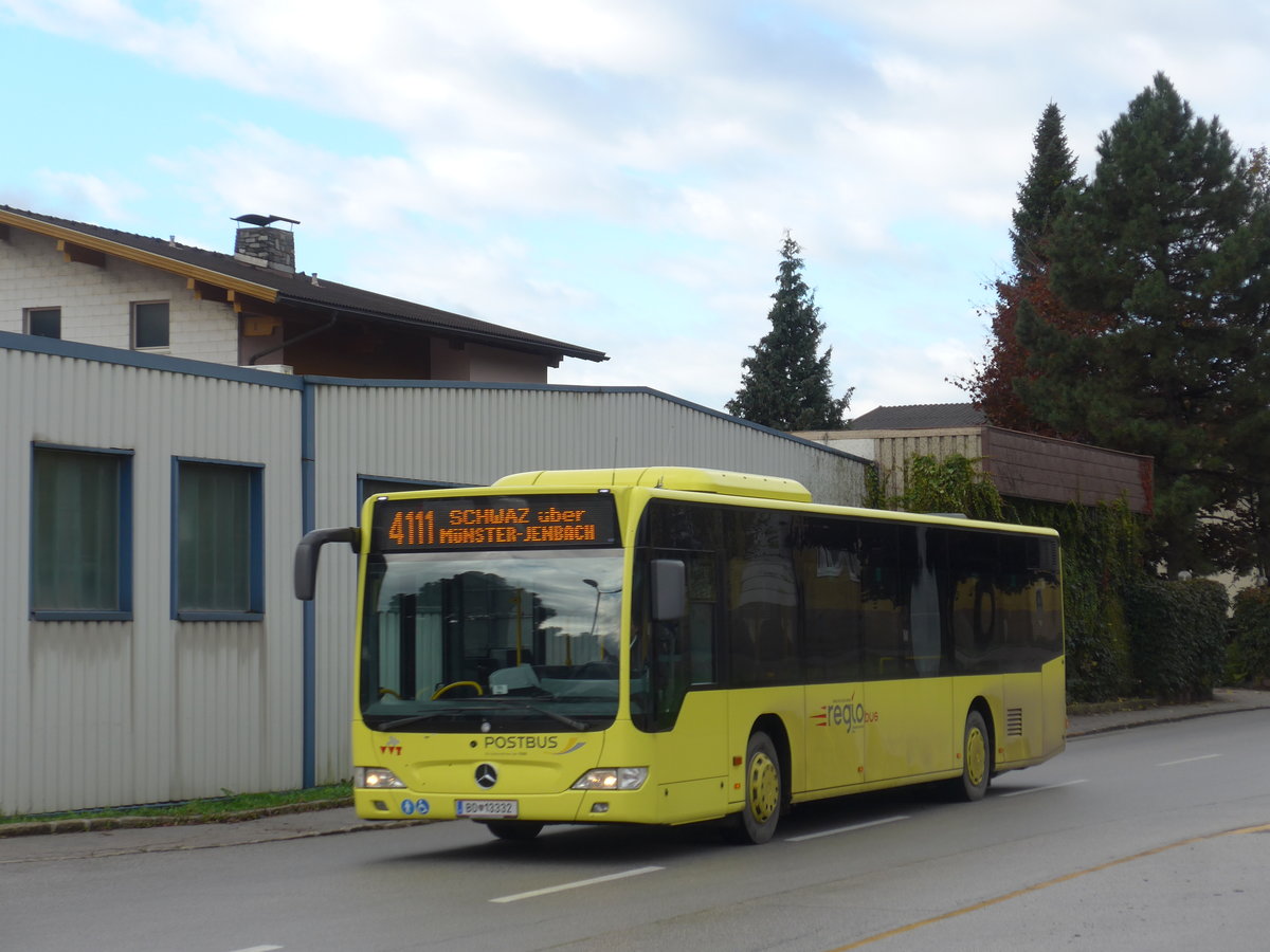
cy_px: 476
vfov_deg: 17.2
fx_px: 3155
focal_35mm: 86
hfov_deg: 22.8
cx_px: 635
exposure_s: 1/200
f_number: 4.5
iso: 80
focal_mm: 17
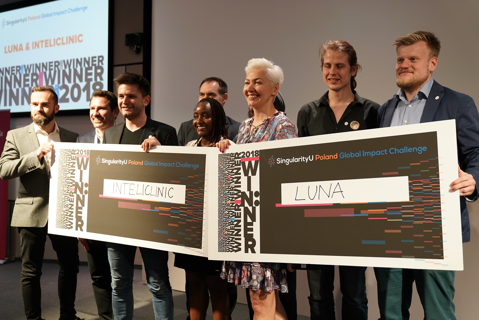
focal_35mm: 38
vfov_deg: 35.0
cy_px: 160
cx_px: 240
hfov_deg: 50.7
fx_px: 506
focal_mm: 38
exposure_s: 1/125
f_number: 2.8
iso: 640
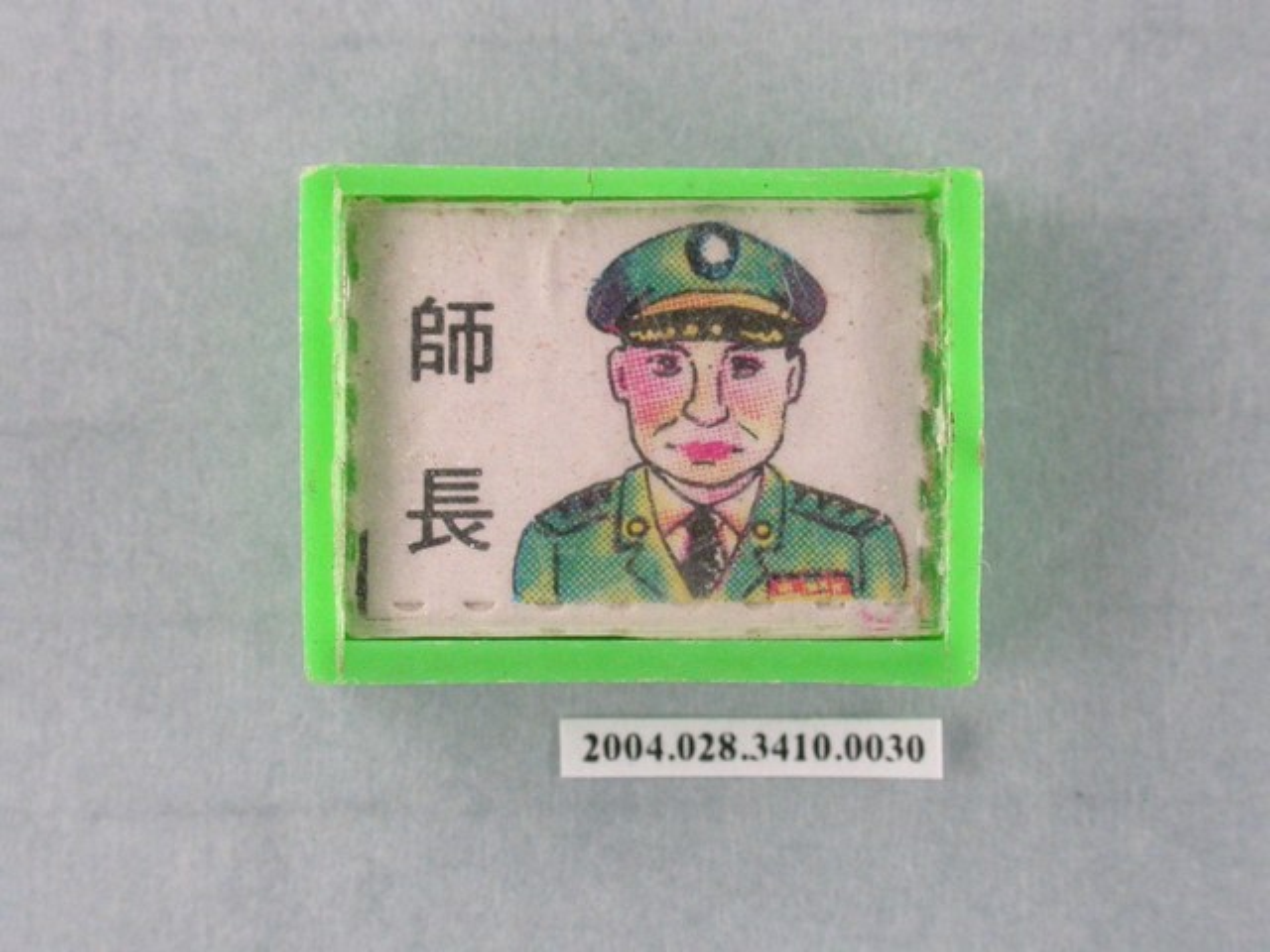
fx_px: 5283
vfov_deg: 10.3
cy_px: 476
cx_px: 635
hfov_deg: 13.7
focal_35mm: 144
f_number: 6.2
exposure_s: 1/30
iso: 200
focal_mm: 29.9
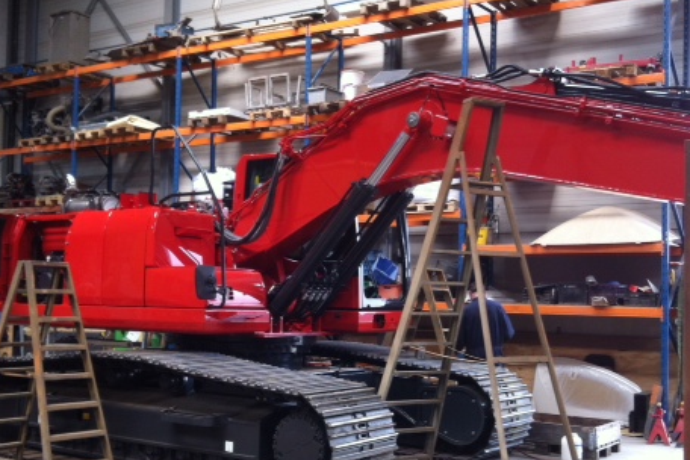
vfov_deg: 26.5
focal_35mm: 51
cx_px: 375
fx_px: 977
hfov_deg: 38.9
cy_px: 256
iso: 80
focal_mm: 3.85
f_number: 2.8
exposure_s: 1/60
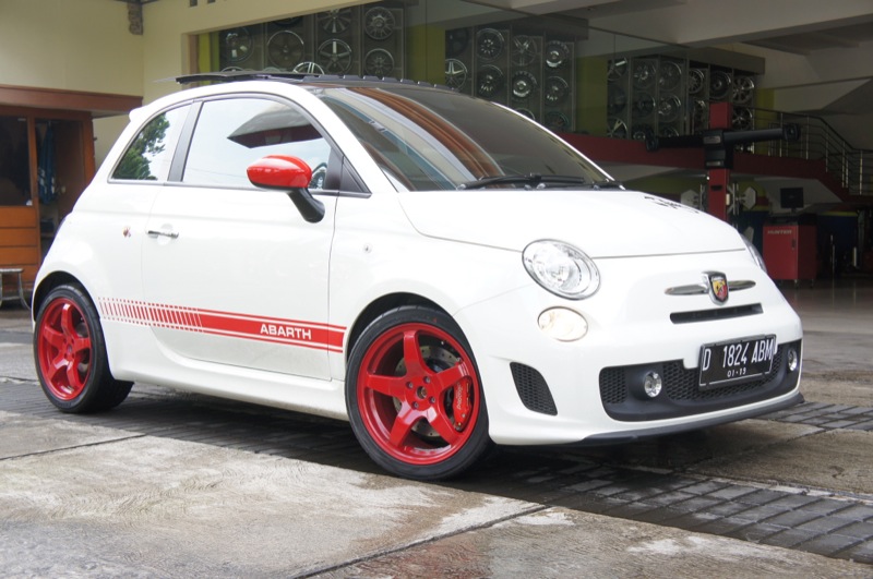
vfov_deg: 26.4
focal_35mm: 51
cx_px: 436
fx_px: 1235
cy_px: 290
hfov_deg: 38.9
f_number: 5
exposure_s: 1/80
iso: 200
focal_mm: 34
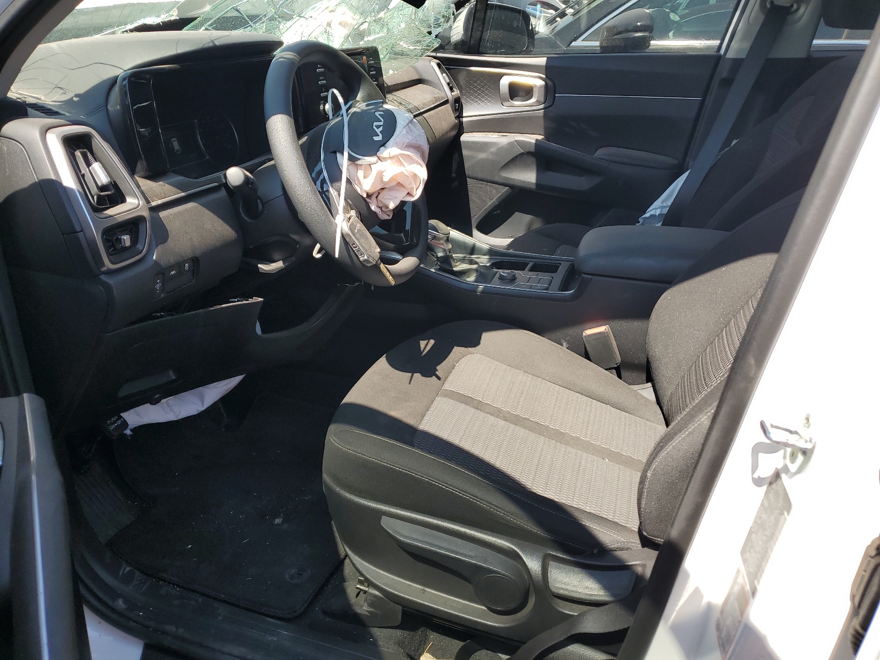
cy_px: 330
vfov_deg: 53.1
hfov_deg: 67.3
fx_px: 661
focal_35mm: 26
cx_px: 440
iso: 50
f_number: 1.5
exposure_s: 1/1000
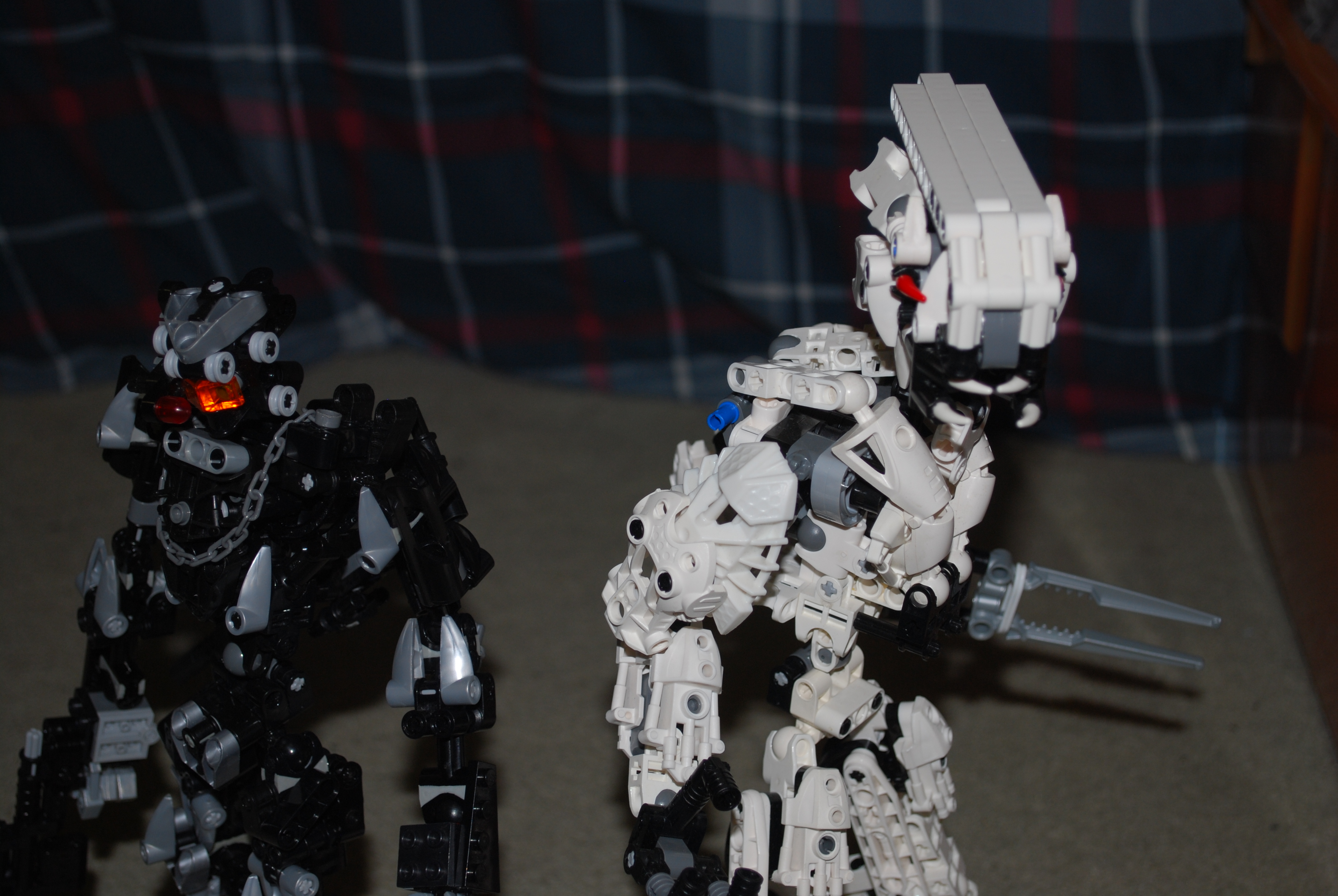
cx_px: 669
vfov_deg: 25.1
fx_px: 2009
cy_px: 448
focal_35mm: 54
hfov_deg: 36.8
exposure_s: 1/60
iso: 200
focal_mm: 36
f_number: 5.3
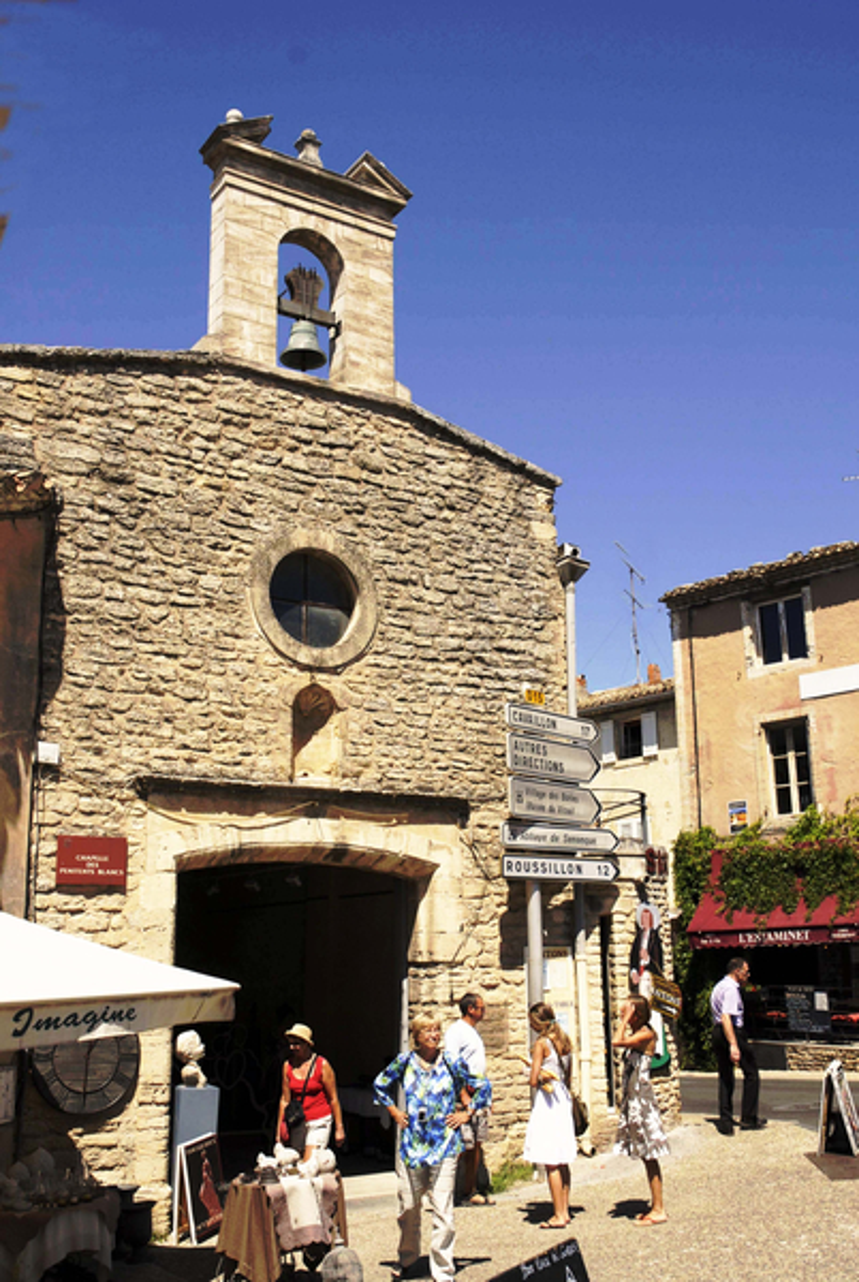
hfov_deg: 37.0
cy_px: 641
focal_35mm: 36
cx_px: 430
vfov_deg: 53.1
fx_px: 1284
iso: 100
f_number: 8
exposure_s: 1/250
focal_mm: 24
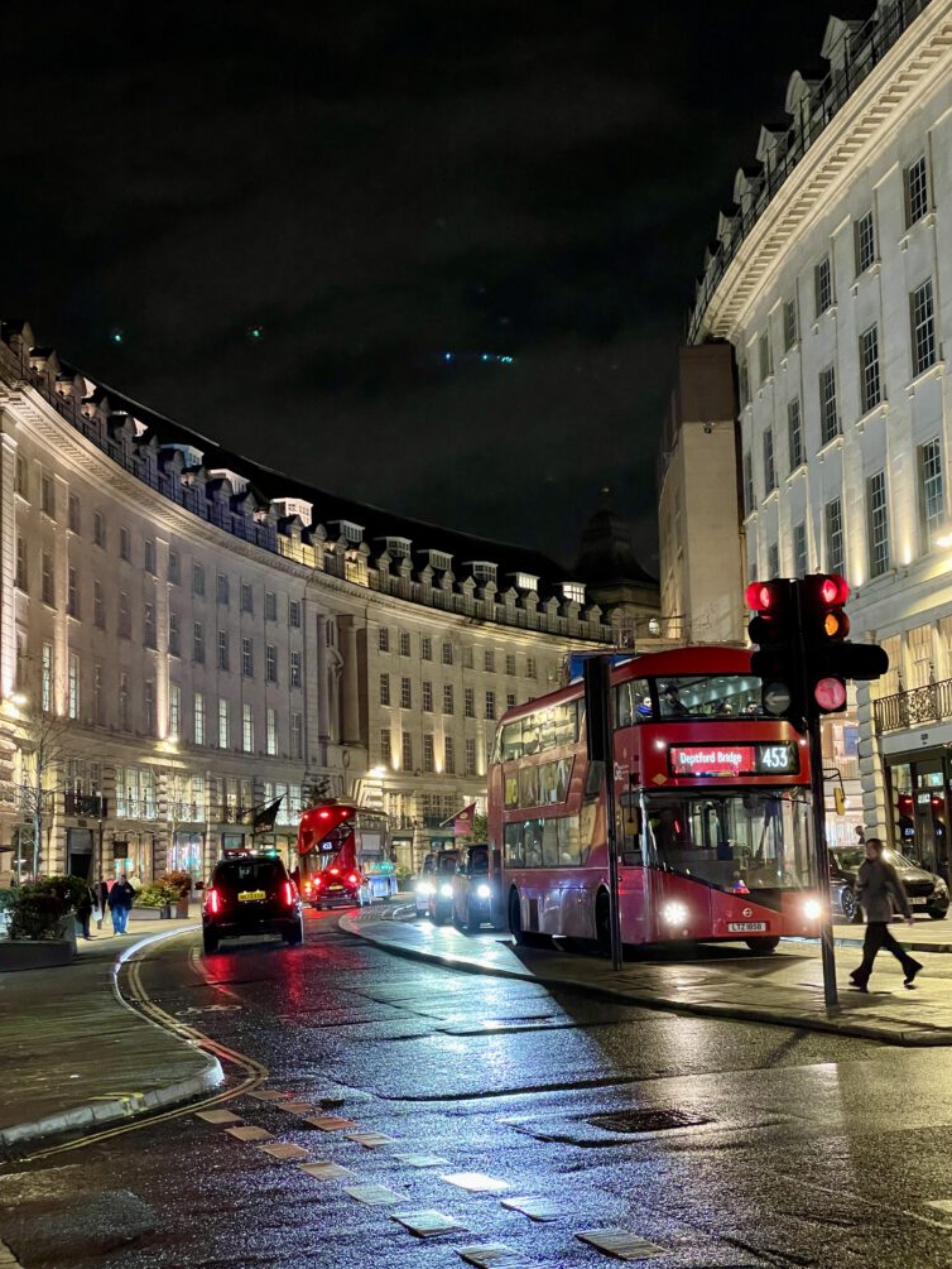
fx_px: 1943
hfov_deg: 27.5
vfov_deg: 36.2
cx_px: 476
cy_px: 638
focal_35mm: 53
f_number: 2
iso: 640
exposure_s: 1/33
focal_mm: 6
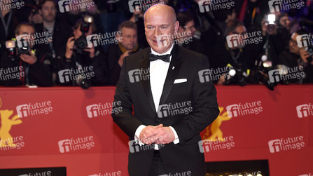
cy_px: 92
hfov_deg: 28.6
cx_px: 156
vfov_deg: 16.3
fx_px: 614
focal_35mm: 74
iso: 800
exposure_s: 1/640
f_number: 3.5
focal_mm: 70
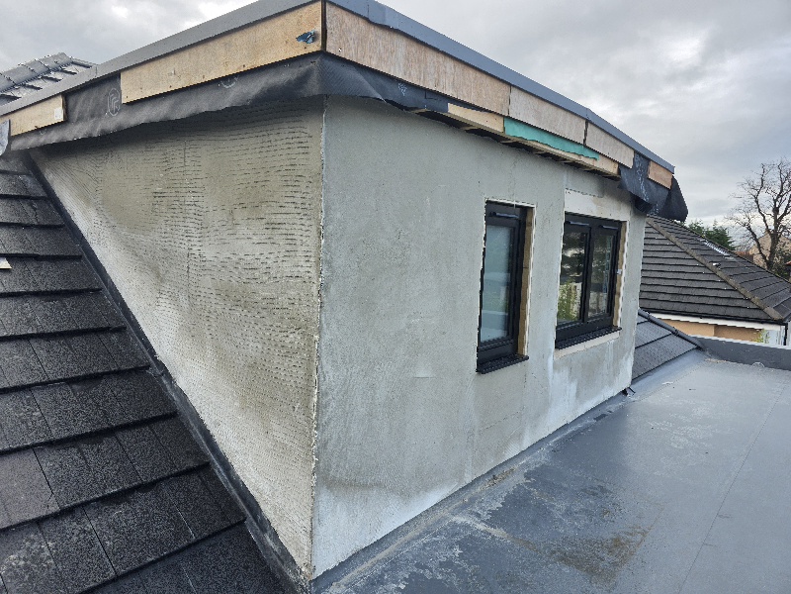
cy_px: 297
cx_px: 396
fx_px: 526
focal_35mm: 23
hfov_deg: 73.9
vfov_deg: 58.9
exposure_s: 1/370
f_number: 1.7
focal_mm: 6.3
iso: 32
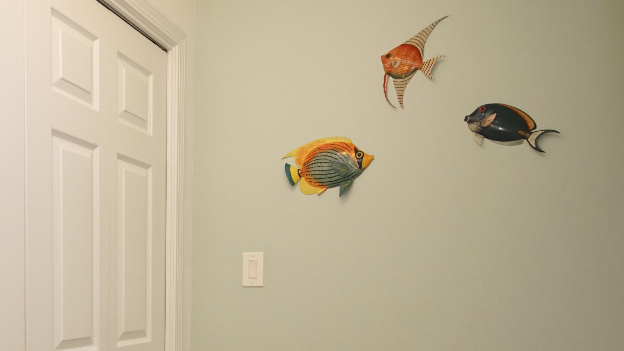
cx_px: 144
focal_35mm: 32
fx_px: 529
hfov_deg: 57.4
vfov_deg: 34.6
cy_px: 315
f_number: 4.5
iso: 1600
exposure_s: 1/160
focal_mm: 12
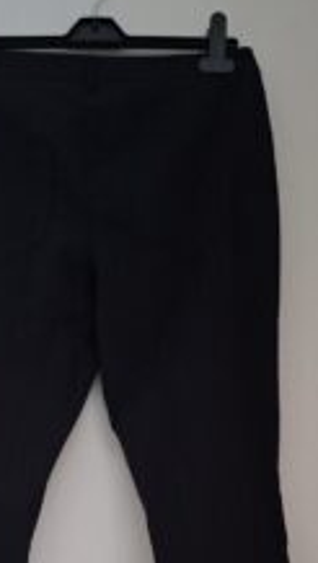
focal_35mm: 46
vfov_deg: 41.2
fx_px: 688
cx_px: 103
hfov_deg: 25.9
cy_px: 504
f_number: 1.8
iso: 640
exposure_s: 1/24
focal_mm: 5.54
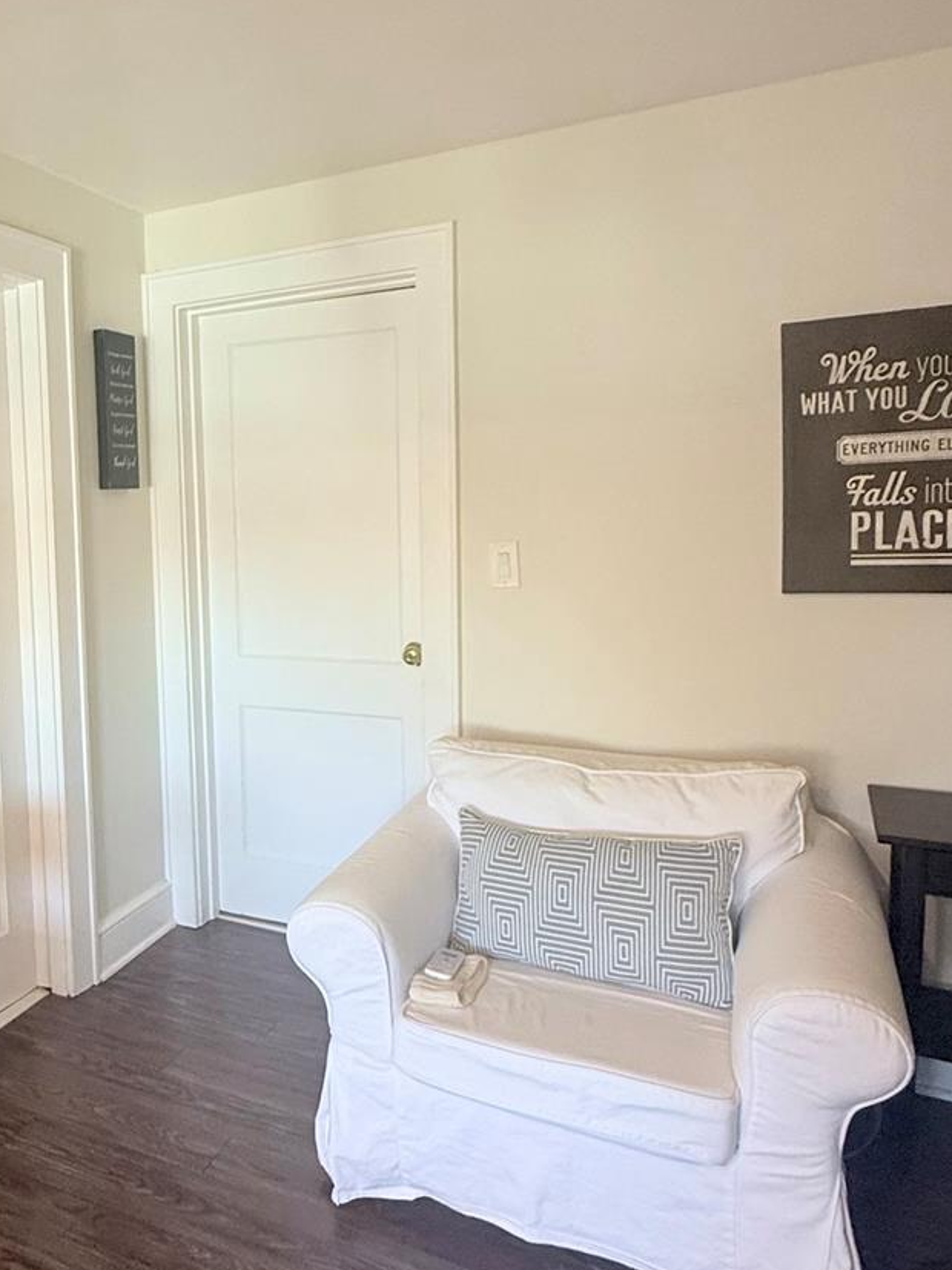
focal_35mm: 26
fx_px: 954
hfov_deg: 51.1
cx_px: 253
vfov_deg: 67.2
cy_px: 580
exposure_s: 1/60
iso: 200
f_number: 2.2
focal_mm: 2.22
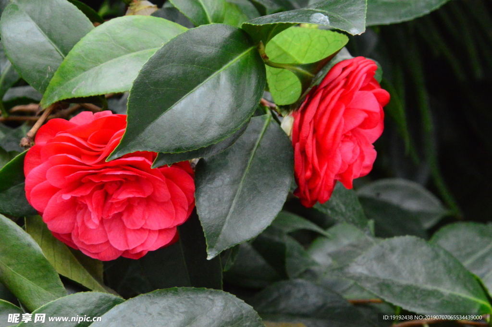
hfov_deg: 13.1
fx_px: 2151
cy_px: 164
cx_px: 246
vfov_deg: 8.7
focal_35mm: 158
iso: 6400
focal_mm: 105
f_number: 16
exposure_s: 1/125
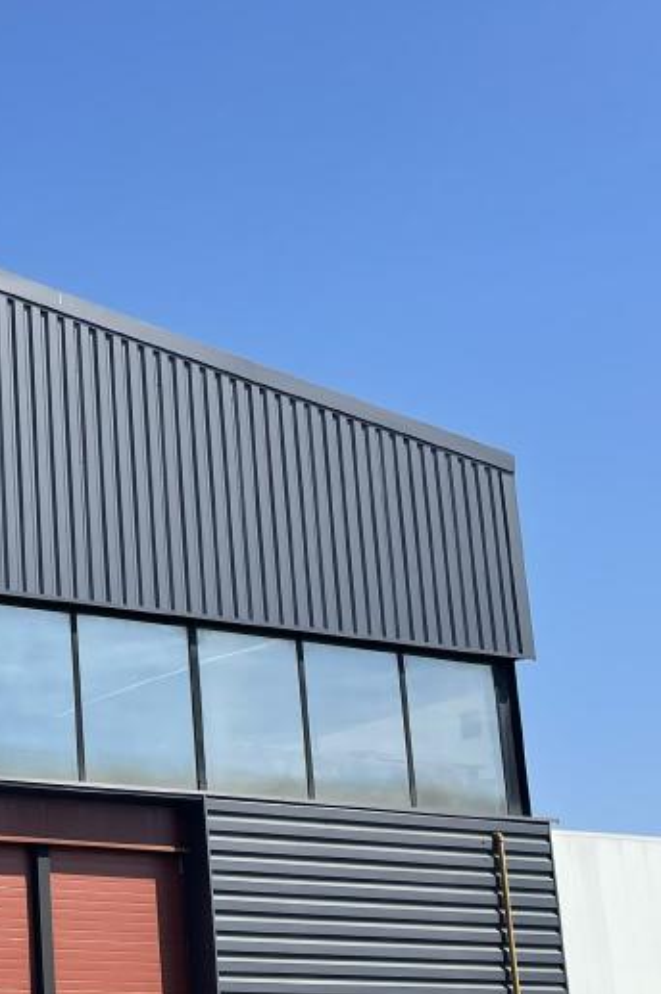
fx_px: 1848
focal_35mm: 67
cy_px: 671
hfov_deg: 19.1
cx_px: -136
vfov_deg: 29.9
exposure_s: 1/3509
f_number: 1.6
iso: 32
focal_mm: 4.2
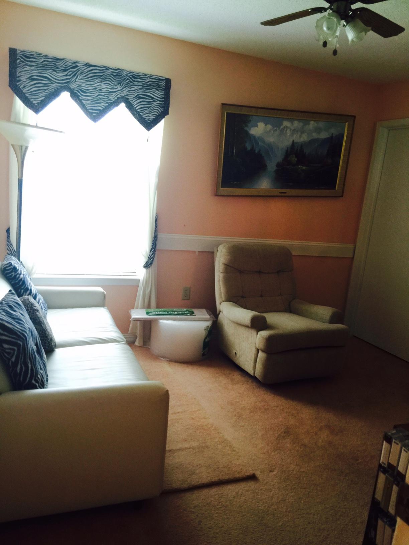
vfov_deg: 61.7
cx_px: 204
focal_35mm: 29
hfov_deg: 48.2
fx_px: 457
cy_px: 272
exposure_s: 1/15
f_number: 2.2
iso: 80
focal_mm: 4.15
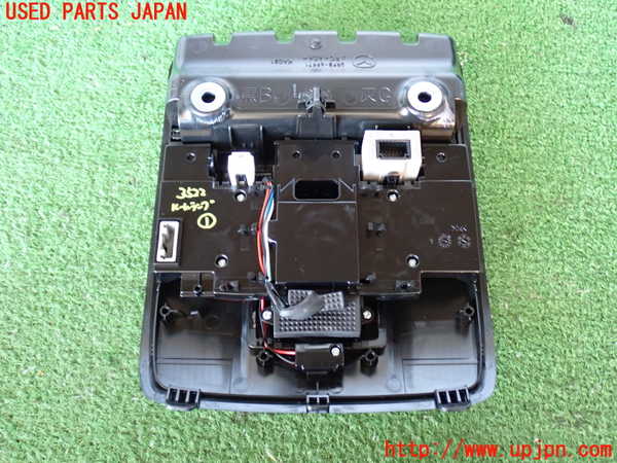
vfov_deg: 37.7
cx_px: 308
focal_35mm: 38
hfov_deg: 49.0
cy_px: 232
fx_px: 677
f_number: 2.7
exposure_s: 1/20
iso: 800
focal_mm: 6.83
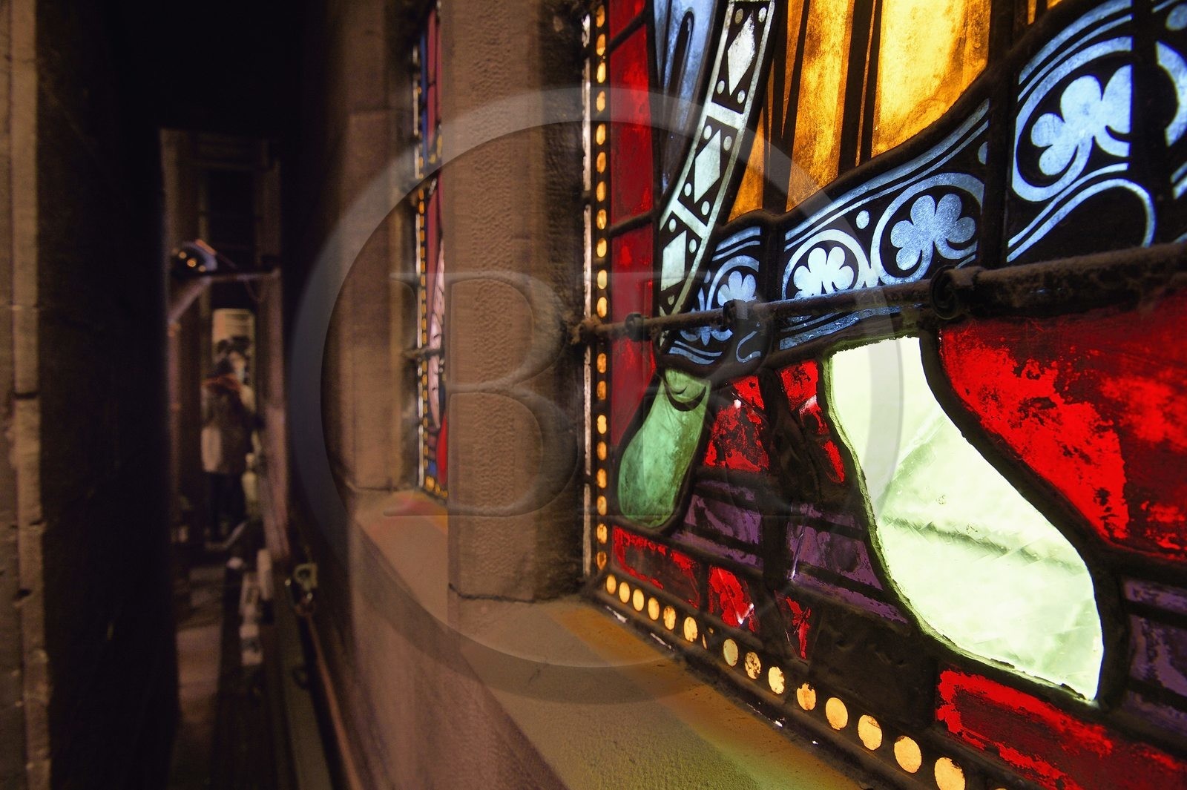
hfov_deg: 73.8
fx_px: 791
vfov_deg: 53.1
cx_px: 594
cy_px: 395
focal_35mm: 24
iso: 800
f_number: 9
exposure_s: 1/10
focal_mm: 24
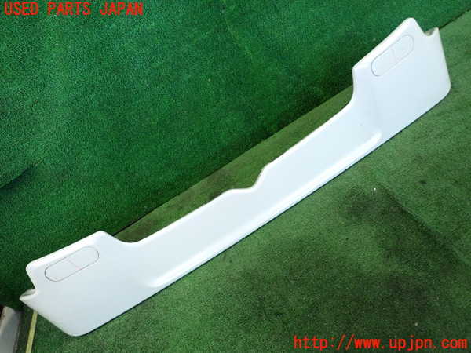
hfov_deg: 69.4
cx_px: 236
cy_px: 176
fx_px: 340
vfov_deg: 54.9
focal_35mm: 25
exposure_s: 1/125
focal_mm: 4.5
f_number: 2
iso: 1000
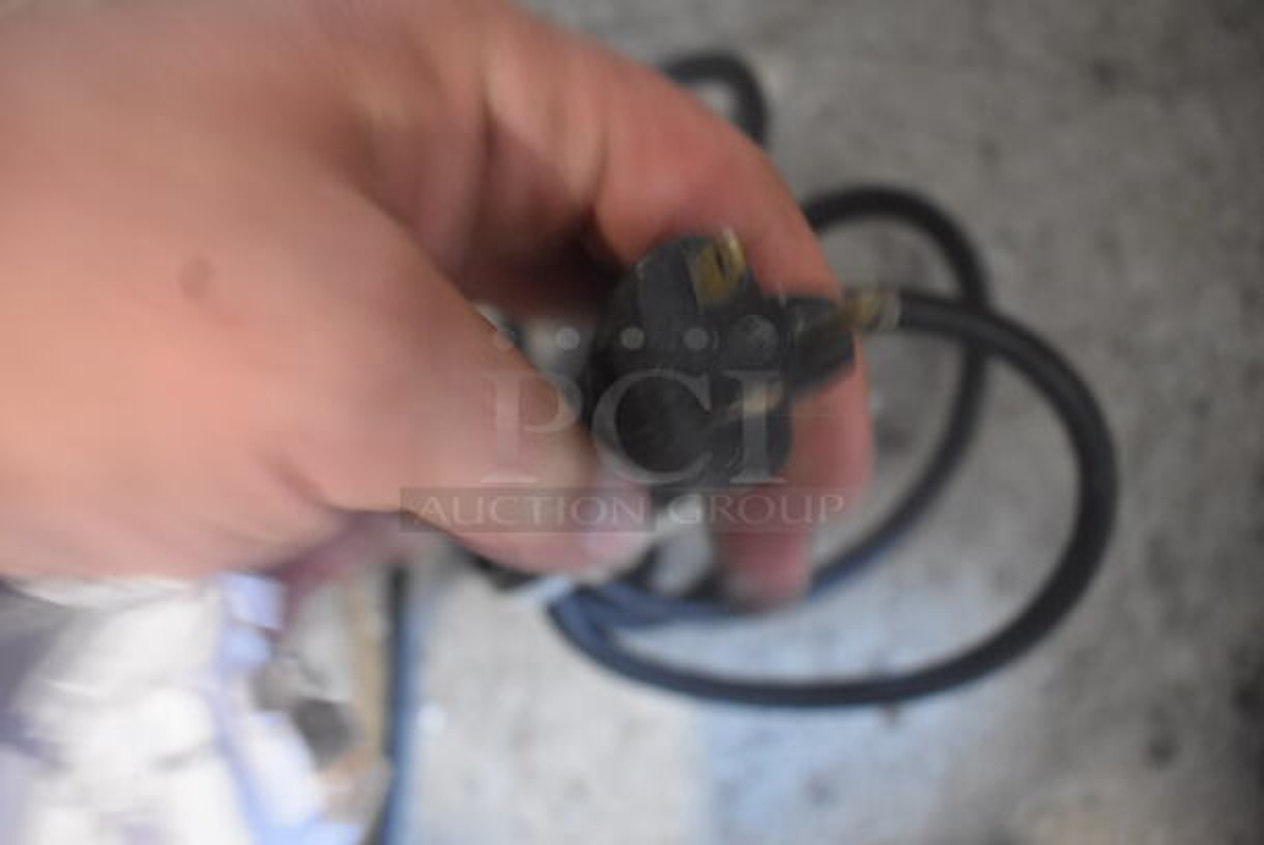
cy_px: 422
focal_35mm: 33
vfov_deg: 40.1
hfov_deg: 57.2
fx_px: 1160
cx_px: 632
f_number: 4
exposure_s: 1/60
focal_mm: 22
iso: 2500
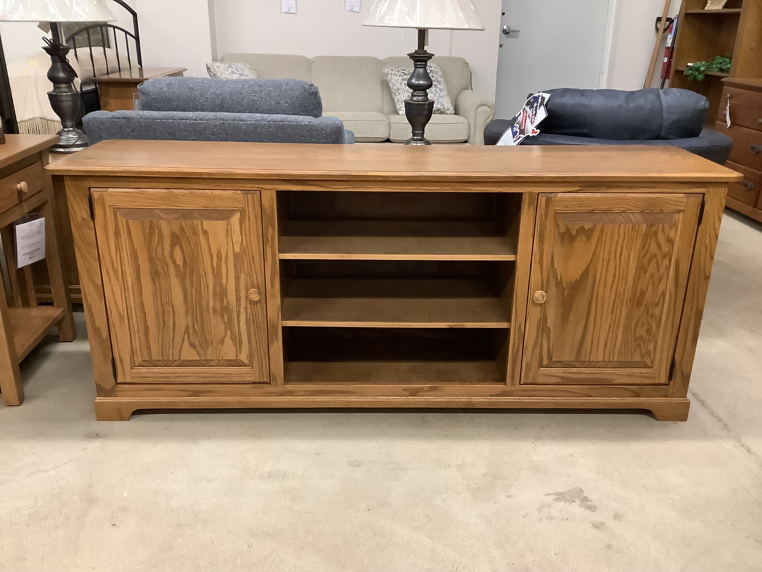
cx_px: 381
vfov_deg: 45.4
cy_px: 286
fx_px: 682
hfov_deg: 58.4
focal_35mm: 31
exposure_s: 1/40
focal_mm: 3.3
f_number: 2.4
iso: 320
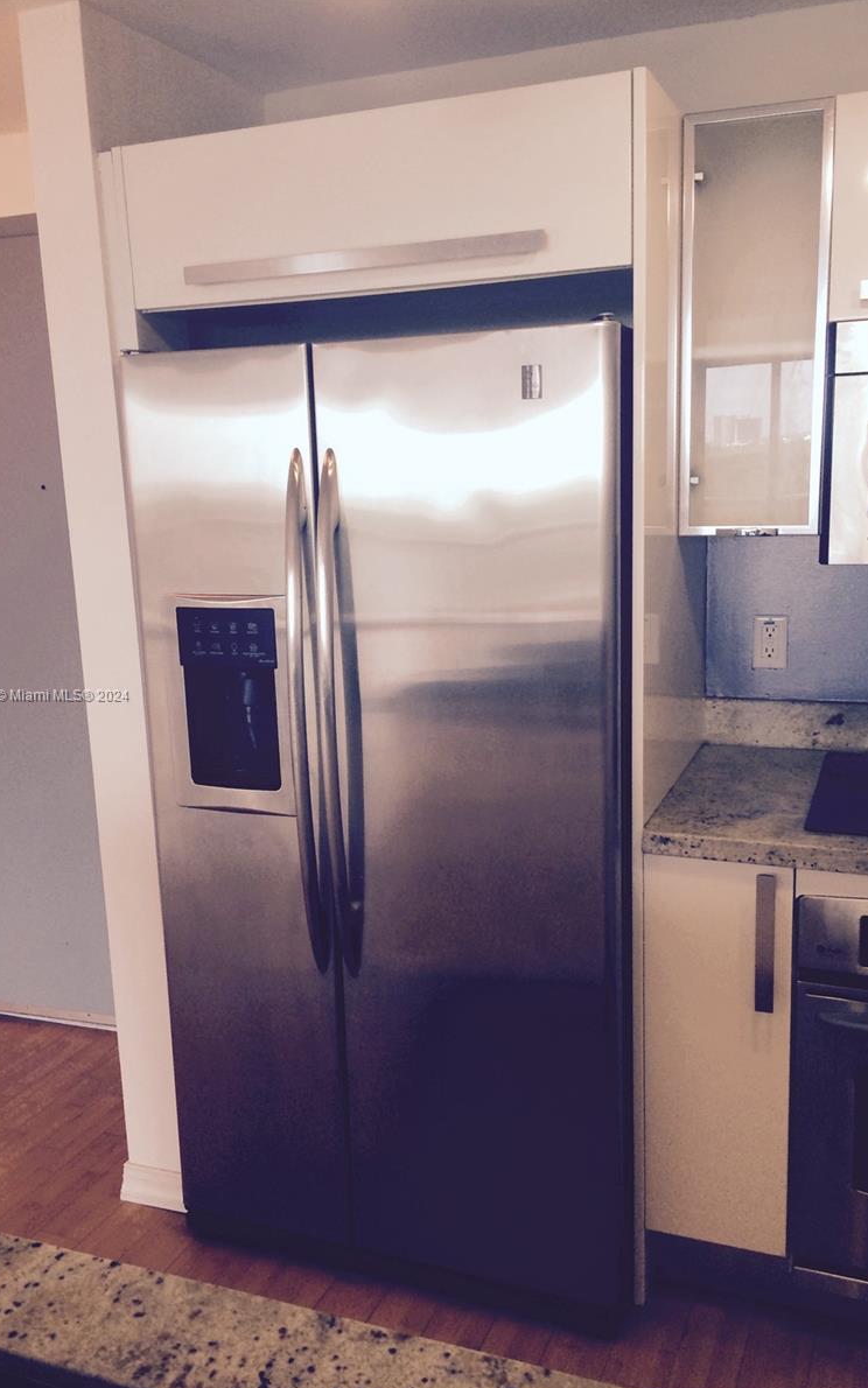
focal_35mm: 31
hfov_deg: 40.6
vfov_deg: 61.2
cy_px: 696
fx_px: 1173
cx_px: 440
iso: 32
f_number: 2.2
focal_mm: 4.15
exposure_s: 1/30
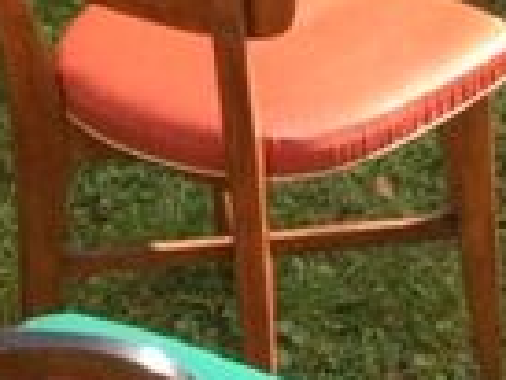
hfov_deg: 14.6
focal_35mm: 135
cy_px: 380
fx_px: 1975
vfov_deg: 10.9
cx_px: 343
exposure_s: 1/599
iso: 32
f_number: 2.2
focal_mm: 4.15
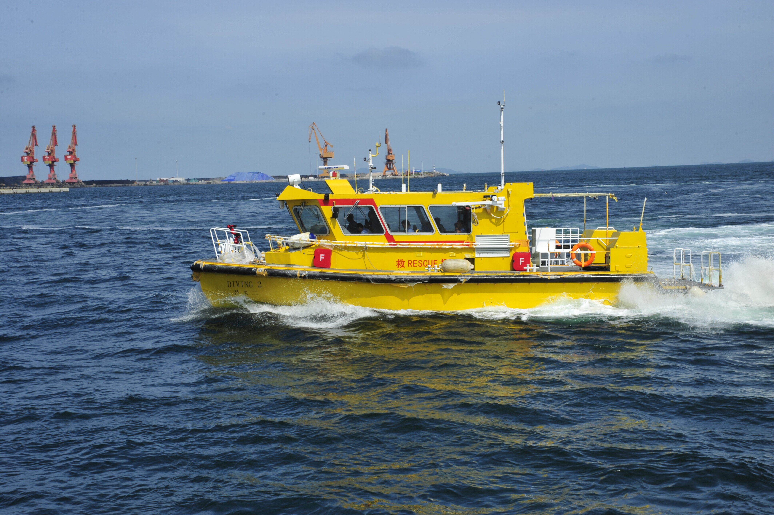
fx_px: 1182
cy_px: 258
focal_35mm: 55
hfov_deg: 36.3
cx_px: 387
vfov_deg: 24.6
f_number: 18
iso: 200
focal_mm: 55
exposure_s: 1/160
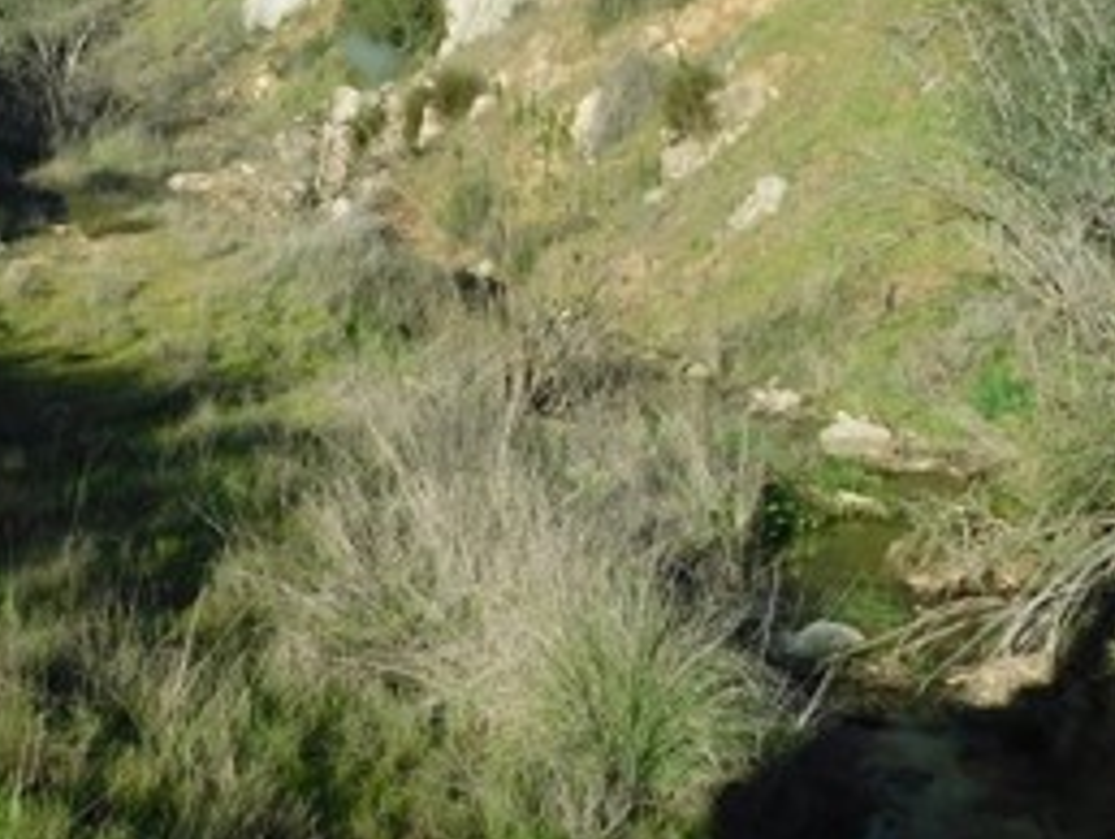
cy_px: 225
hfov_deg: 33.4
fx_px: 1838
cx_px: 346
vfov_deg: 25.4
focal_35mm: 57
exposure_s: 1/800
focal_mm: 4
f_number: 3
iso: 125
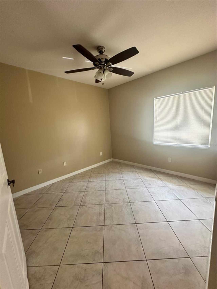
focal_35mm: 14
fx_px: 117
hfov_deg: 85.7
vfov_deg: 102.1
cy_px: 144
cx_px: 108
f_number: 2.2
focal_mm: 2.22
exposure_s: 1/60
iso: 250
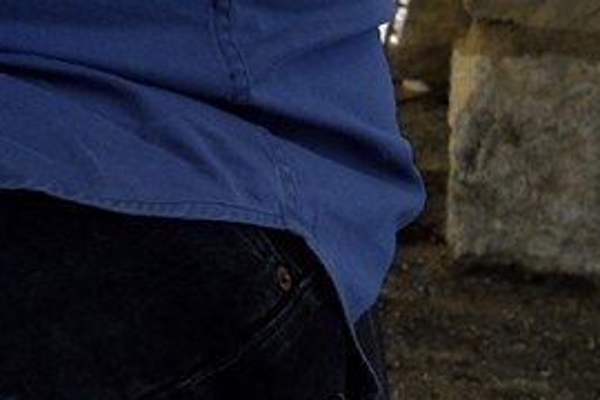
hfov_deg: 7.7
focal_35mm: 237
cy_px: -380
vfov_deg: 5.7
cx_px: -1100
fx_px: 3950
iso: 800
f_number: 11
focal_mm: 40
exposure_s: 1/400
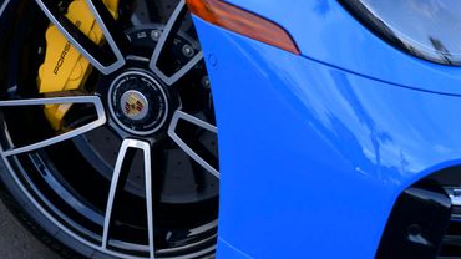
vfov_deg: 9.5
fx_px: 1552
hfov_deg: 16.9
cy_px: 97
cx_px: 273
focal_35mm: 127
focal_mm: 70
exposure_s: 1/200
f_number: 6.3
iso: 400
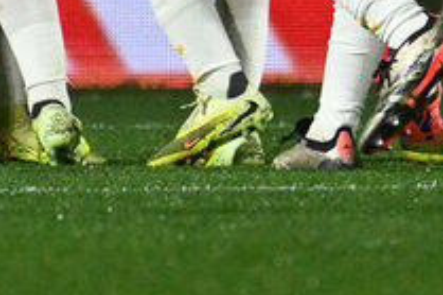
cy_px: -371
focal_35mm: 2750
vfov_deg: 0.5
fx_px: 33813
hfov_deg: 0.8
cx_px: 458
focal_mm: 560
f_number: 4
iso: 3200
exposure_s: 1/1000
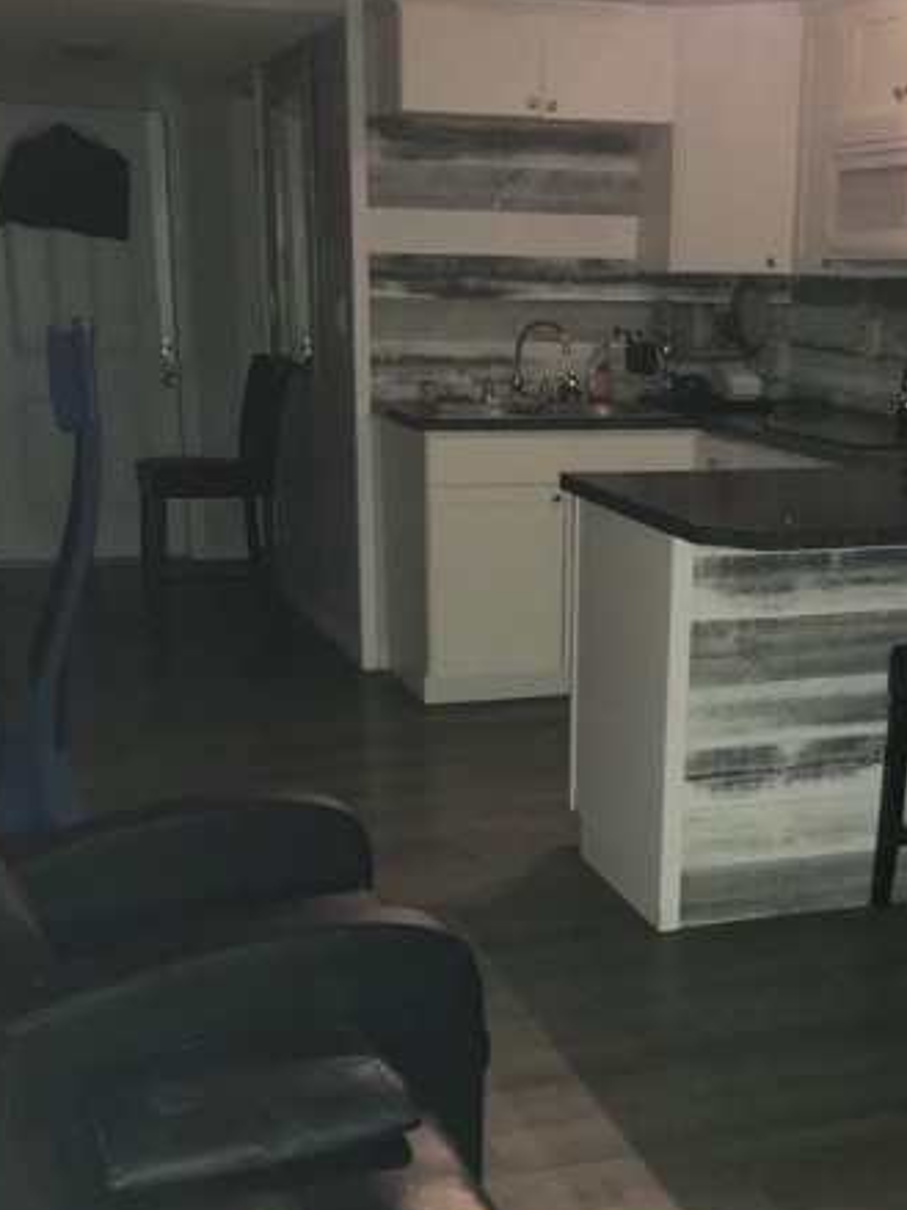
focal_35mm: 49
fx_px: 1713
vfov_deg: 38.2
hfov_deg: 29.5
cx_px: 579
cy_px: 854
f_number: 1.8
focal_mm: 3.99
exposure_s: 1/16
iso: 125
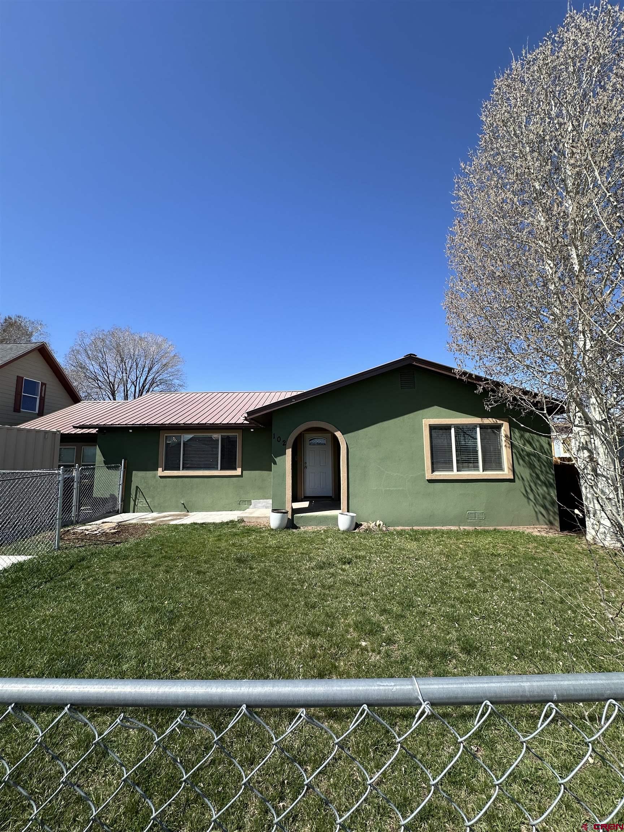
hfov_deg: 85.7
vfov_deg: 102.1
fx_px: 336
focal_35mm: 14
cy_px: 416
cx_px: 312
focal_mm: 2.22
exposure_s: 1/1304
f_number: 2.2
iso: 40
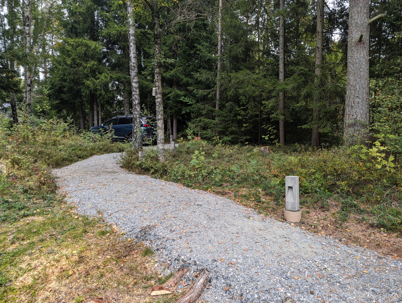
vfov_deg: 56.9
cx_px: 201
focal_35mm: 24
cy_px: 152
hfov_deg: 71.5
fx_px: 279
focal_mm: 6.81
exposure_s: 1/141
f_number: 1.85
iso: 38
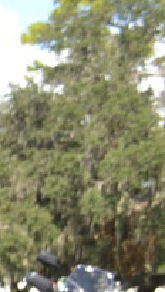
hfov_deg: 5.0
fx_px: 1564
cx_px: -647
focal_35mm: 202
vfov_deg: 10.0
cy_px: 537
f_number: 5.6
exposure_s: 1/200
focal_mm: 22
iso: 100
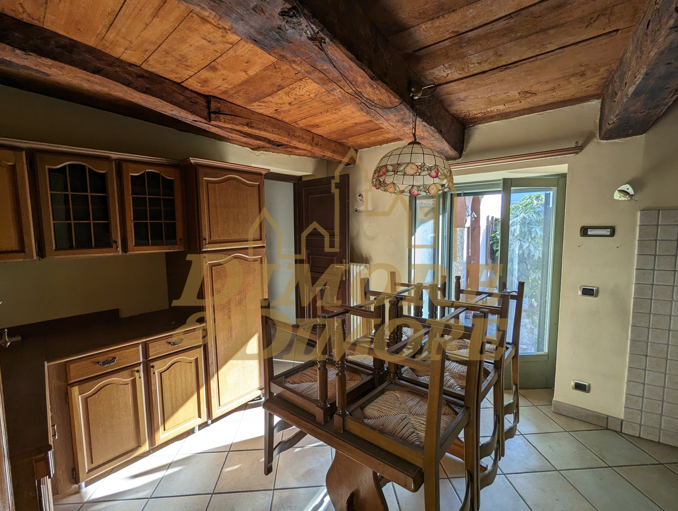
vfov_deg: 78.3
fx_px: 314
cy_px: 256
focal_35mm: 16
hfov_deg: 94.4
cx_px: 339
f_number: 2.2
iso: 40
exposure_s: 1/93.4
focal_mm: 2.35
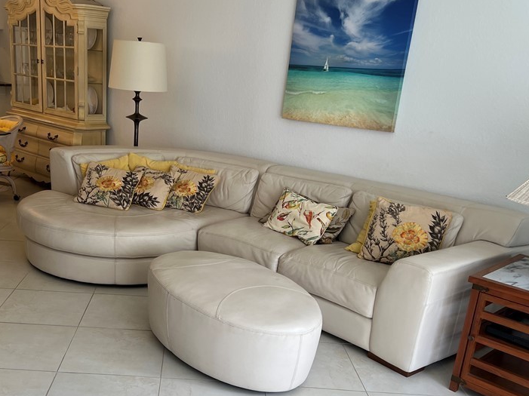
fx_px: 580
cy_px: 265
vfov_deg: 37.3
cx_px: 186
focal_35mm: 38
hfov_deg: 48.4
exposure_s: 1/120
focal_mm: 5.7
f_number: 1.5
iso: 64
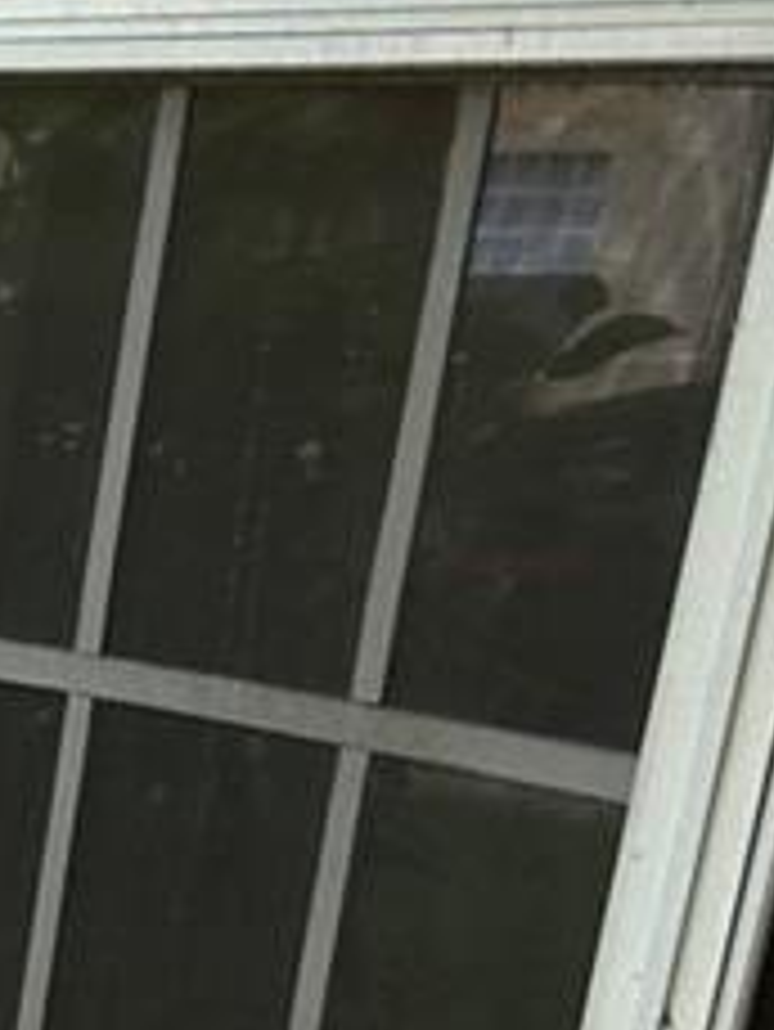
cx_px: -1053
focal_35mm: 136
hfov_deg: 9.7
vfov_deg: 12.4
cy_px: 2222
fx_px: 4051
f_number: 1.5
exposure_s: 1/202
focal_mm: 5.7
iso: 40
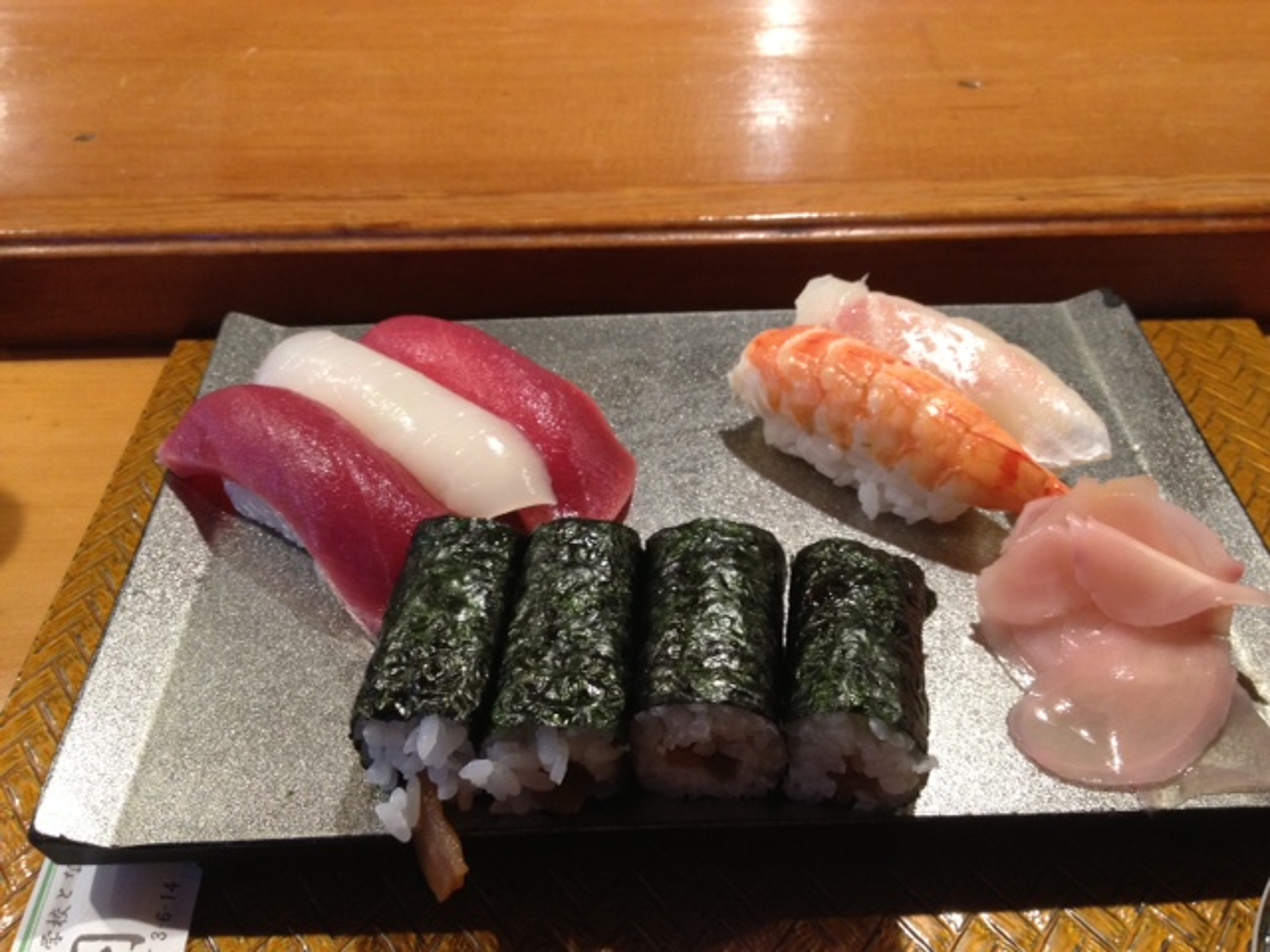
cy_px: 476
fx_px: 1284
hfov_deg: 52.6
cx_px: 635
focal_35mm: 35
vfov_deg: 40.7
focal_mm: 4.28
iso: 160
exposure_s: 1/20
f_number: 2.4
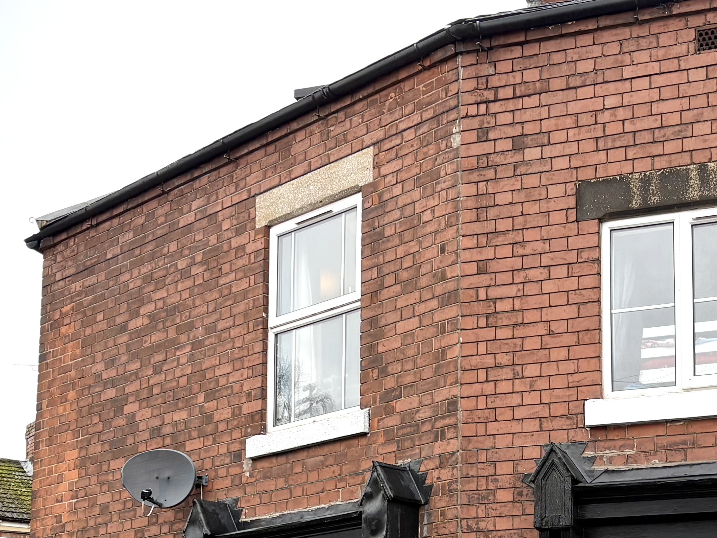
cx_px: 525
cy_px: 537
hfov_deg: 27.5
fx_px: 1450
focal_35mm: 70
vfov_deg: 20.4
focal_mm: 5.96
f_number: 1.6
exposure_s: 1/158
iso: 50
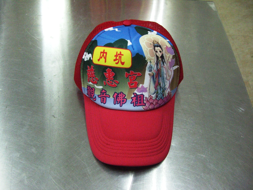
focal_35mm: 38
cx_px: 126
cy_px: 95
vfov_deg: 37.7
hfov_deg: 49.0
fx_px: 278
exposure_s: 1/80
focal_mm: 6.2
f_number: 2.7
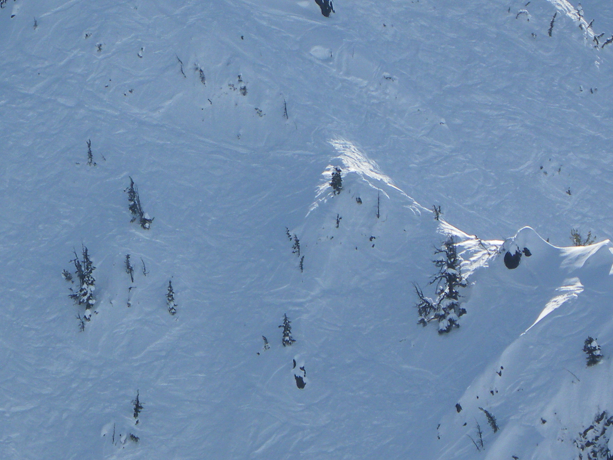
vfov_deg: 3.0
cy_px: 51
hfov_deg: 3.9
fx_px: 8890
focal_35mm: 502
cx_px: 170
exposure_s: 1/800
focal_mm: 39.1
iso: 64
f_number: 5.6
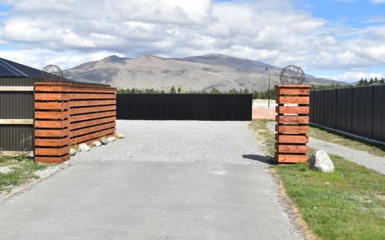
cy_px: 105
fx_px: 420
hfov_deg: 49.1
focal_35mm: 40
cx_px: 161
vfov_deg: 32.0
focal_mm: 20
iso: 200
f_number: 11
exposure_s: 1/500
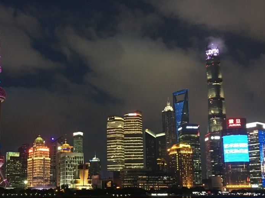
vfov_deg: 33.0
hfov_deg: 43.3
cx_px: 91
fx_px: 329
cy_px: 146
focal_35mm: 43
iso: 160
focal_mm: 4.15
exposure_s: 1/8
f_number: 2.2
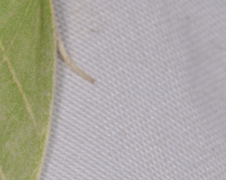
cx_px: -42
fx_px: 2121
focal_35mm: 317
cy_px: 81
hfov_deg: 6.1
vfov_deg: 4.9
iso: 100
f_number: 25
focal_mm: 85
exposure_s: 1/60
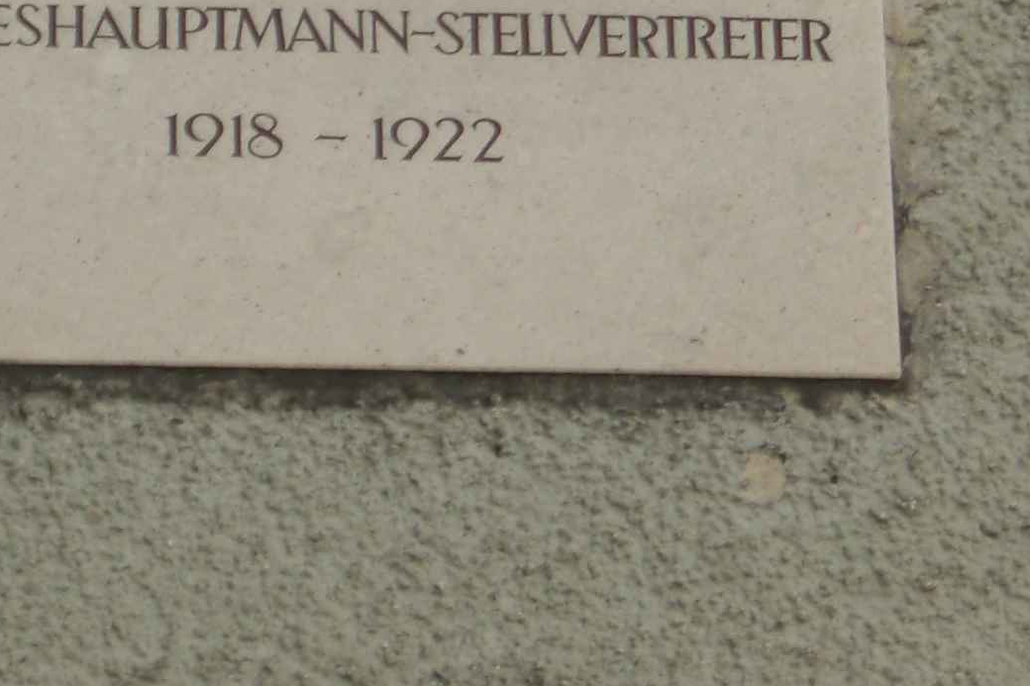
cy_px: -382
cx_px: 326
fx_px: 11900
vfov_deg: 3.3
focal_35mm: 416
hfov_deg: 5.0
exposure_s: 1/160
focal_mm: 23.7
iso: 100
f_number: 5.1
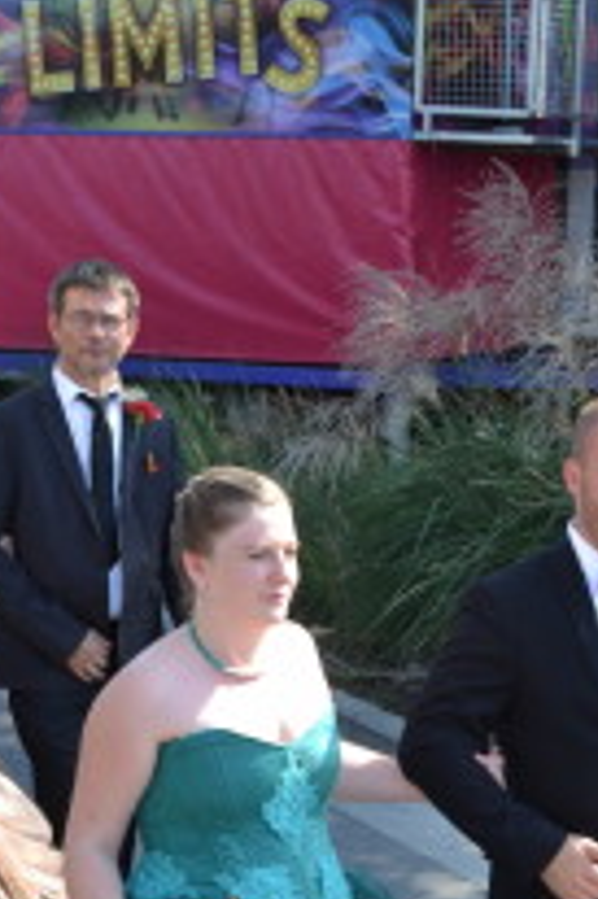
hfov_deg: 13.9
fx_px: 2446
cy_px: 890
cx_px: 423
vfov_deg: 20.2
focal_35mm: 98
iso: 110
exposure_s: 1/125
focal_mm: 28
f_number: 5.6
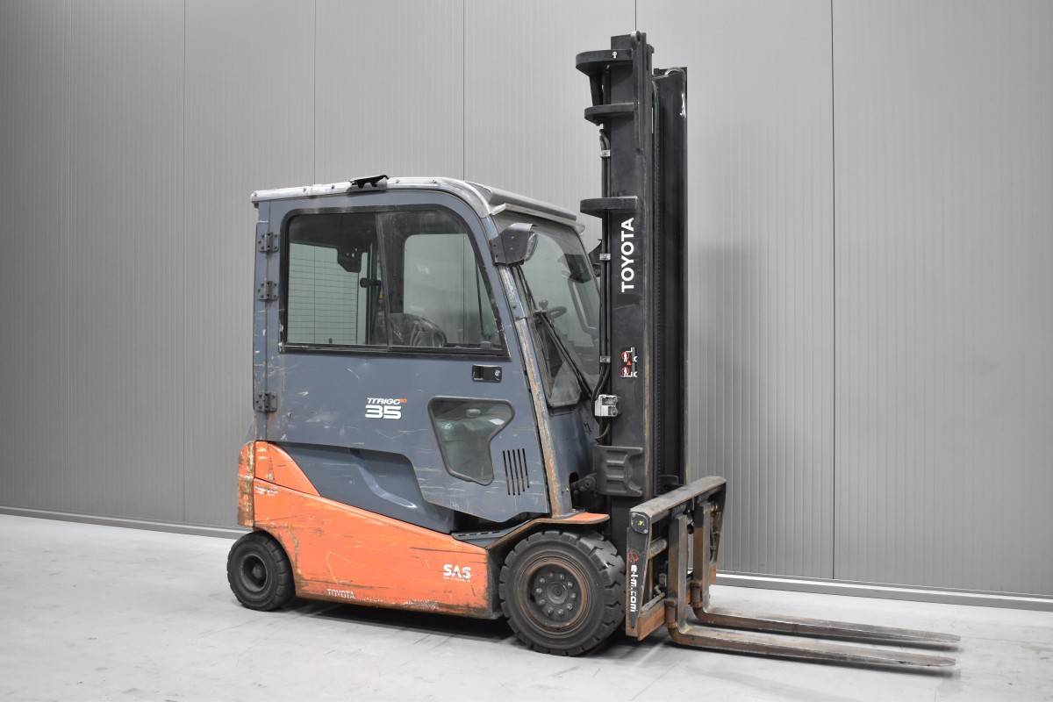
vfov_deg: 36.9
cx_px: 526
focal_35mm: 36
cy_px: 351
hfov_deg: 53.1
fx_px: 1053
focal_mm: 24
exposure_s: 1/40
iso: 1250
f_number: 4.5
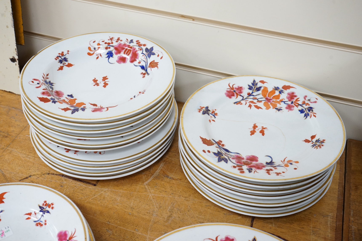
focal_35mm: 41
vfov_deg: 32.6
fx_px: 412
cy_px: 120
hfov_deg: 47.4
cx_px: 181
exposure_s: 1/80
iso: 2500
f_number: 7.1
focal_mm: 41
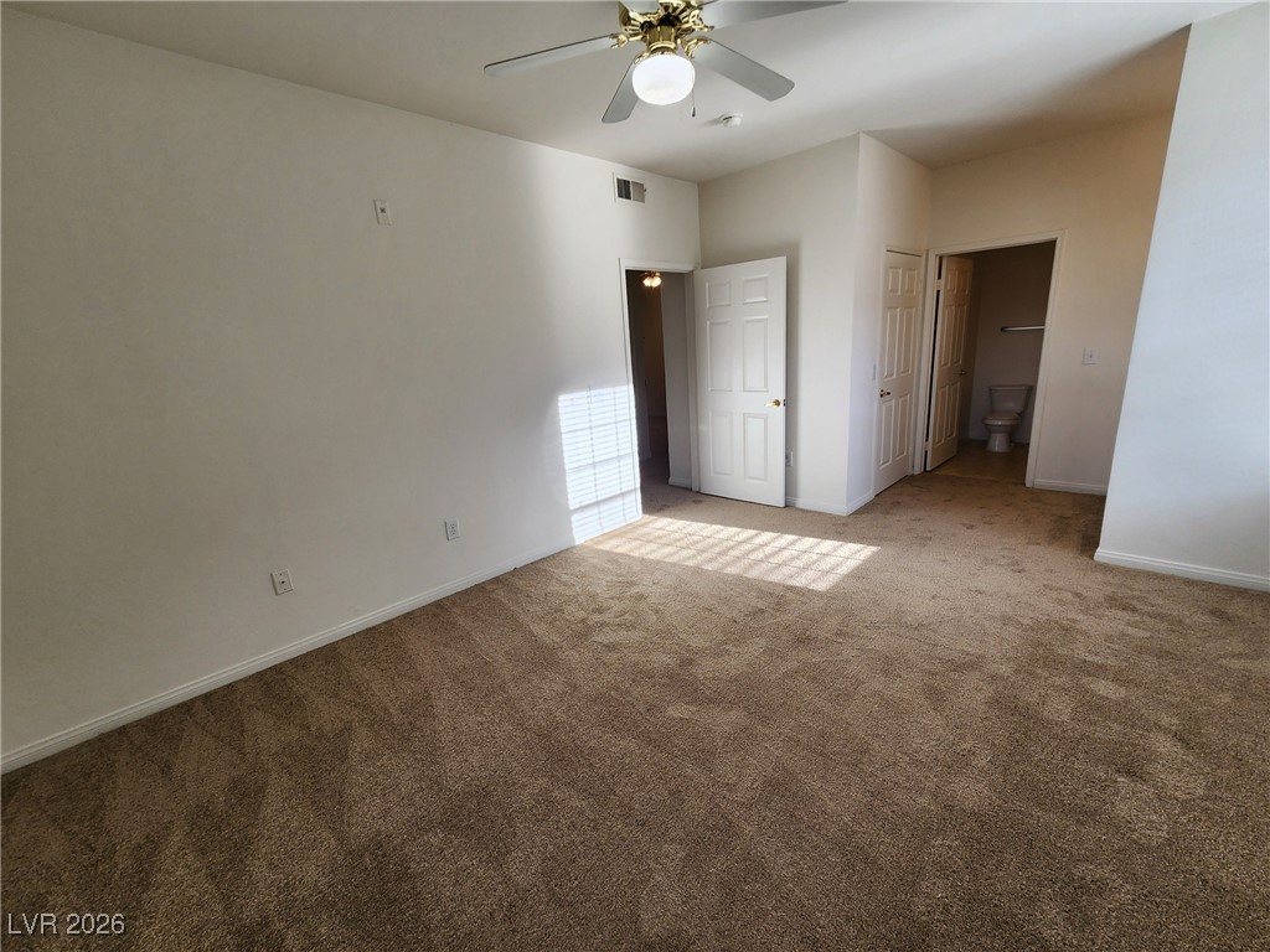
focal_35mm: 13
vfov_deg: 89.9
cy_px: 476
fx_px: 477
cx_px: 635
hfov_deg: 106.2
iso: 64
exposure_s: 1/120
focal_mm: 2.2
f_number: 2.2
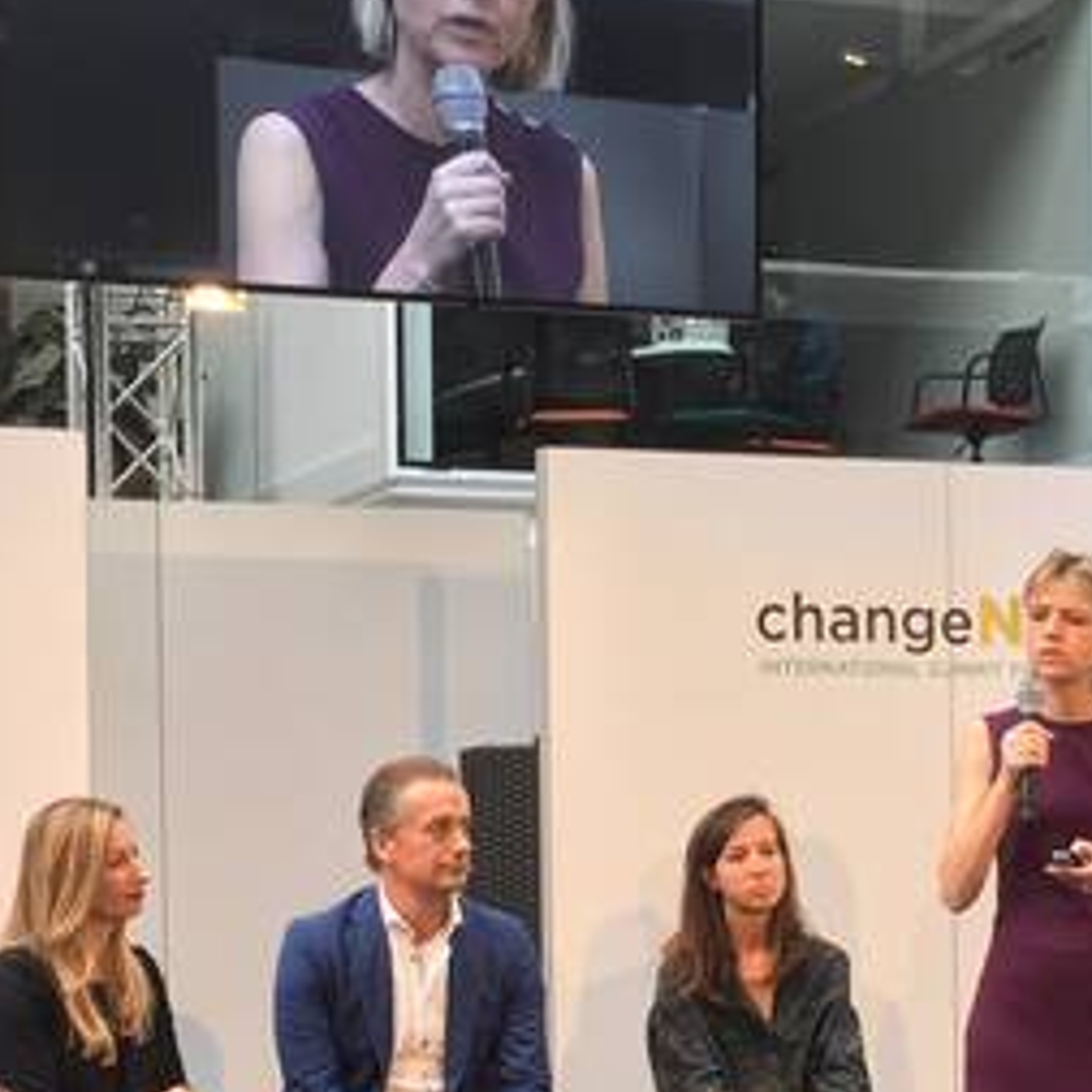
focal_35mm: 95
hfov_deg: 18.3
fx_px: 3391
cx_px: 663
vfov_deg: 18.1
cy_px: 863
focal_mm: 4.15
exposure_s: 1/100
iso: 40
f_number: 2.2
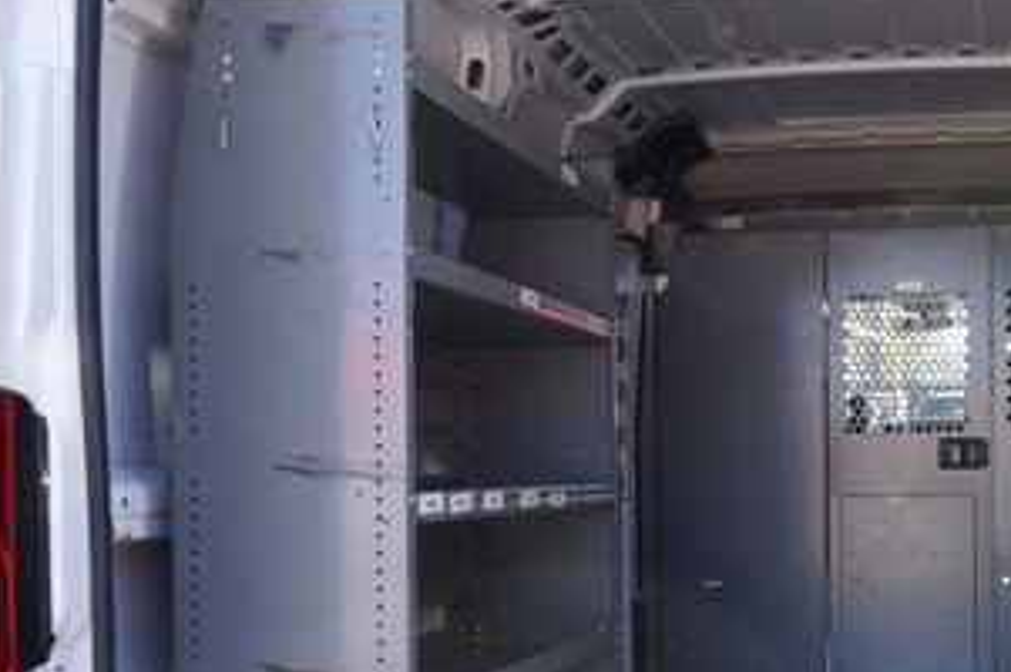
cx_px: 883
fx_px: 1431
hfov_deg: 36.8
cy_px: 487
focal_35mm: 51
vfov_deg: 26.2
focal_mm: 16
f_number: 5
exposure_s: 1/80
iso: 100
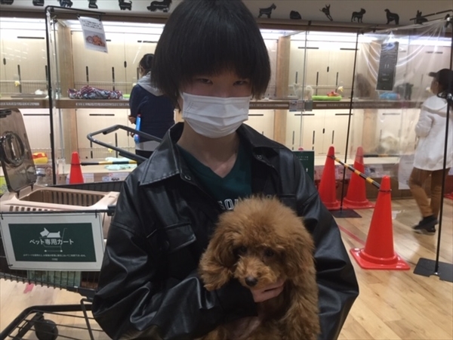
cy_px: 170
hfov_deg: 58.4
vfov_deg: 45.4
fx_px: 406
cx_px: 226
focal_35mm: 31
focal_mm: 3.3
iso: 50
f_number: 2.4
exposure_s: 1/30
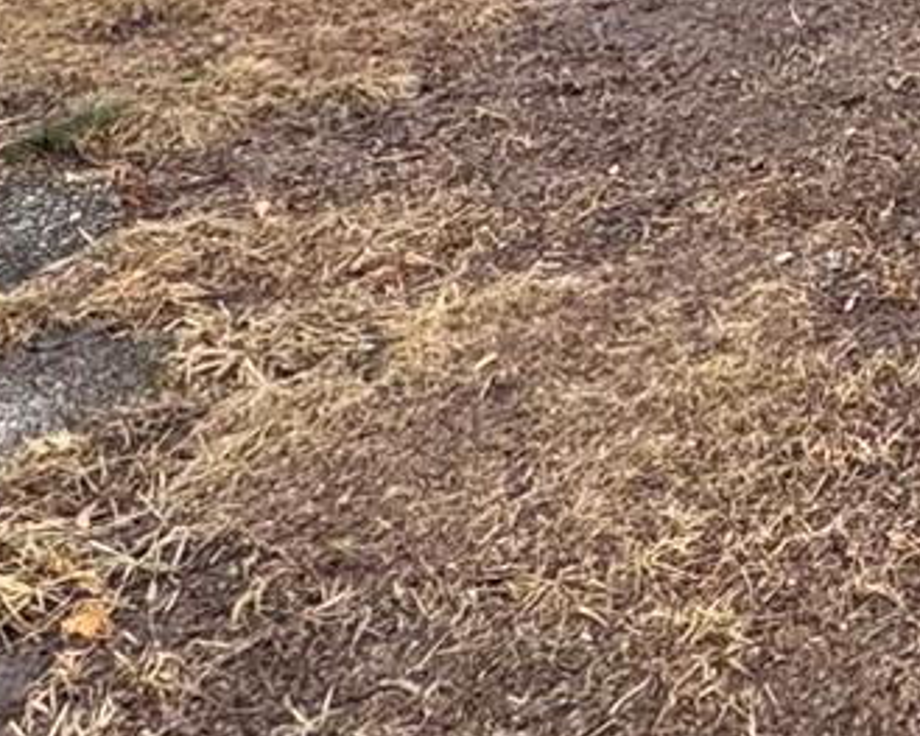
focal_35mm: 85
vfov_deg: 14.2
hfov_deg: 16.5
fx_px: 2314
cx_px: 1882
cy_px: -868
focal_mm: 2.22
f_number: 2.2
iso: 40
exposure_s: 1/199
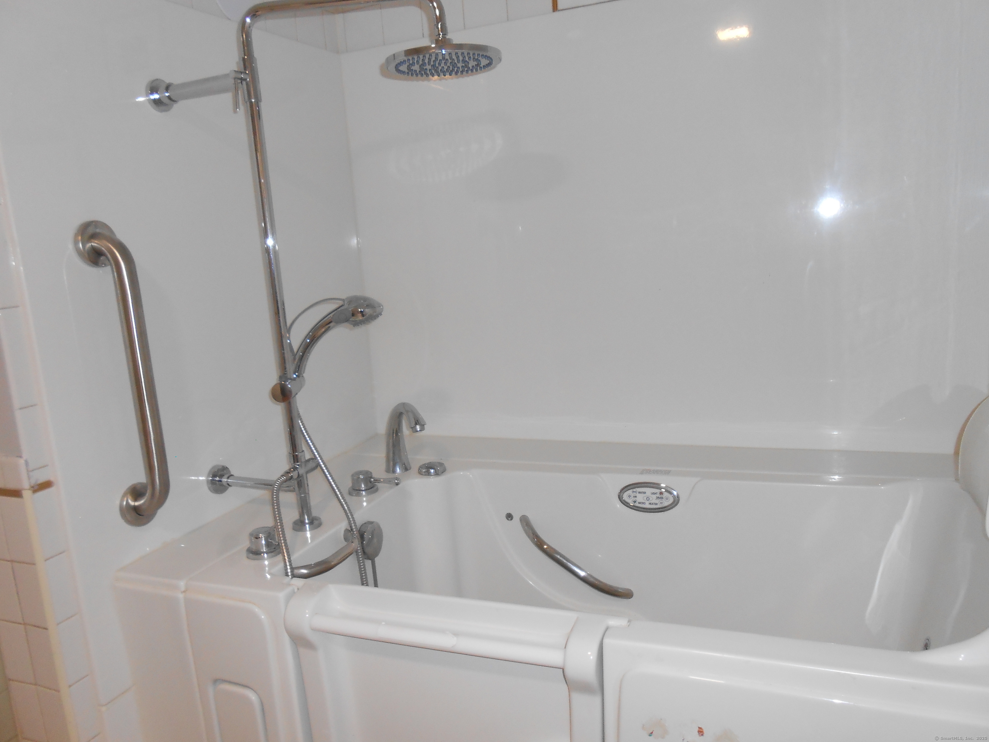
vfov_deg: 53.1
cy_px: 371
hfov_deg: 67.3
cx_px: 494
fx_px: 743
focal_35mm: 26
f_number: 3.5
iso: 200
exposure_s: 1/25
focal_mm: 4.6
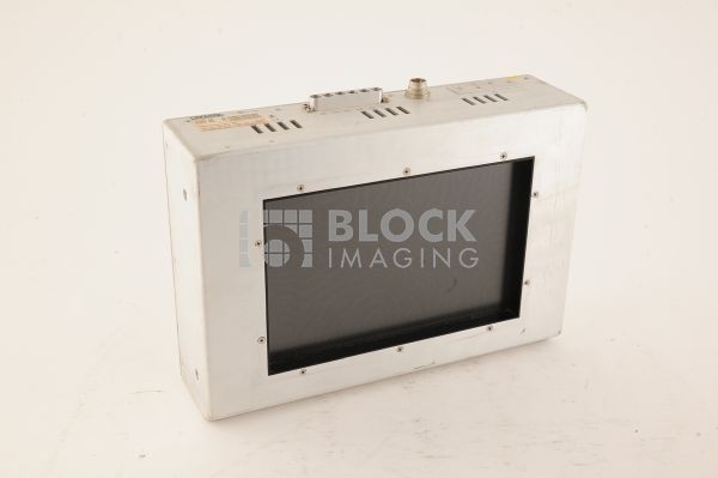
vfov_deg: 26.9
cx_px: 359
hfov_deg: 39.6
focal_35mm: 50
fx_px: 996
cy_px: 239
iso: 1600
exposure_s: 1/125
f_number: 11
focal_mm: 50
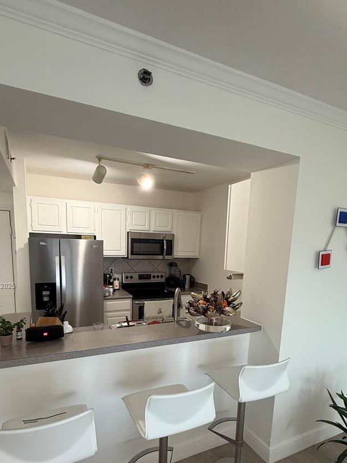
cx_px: 162
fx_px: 267
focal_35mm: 20
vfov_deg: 80.4
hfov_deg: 65.9
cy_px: 286
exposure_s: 1/60
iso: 200
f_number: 2.2
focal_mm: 2.22
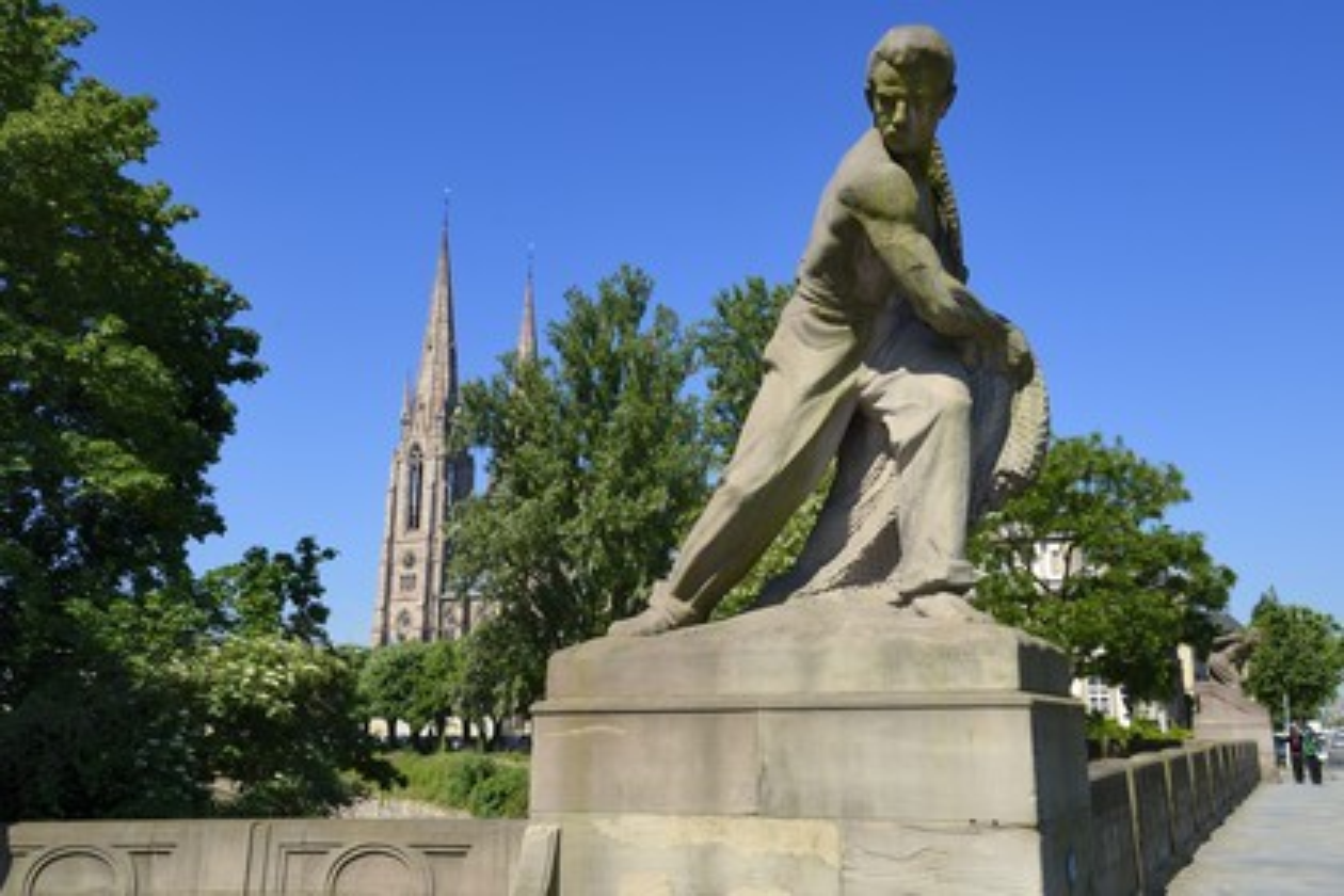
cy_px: 448
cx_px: 672
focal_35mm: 31
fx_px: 1157
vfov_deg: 42.3
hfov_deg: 60.3
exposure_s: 1/250
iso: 200
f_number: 13
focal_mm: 31
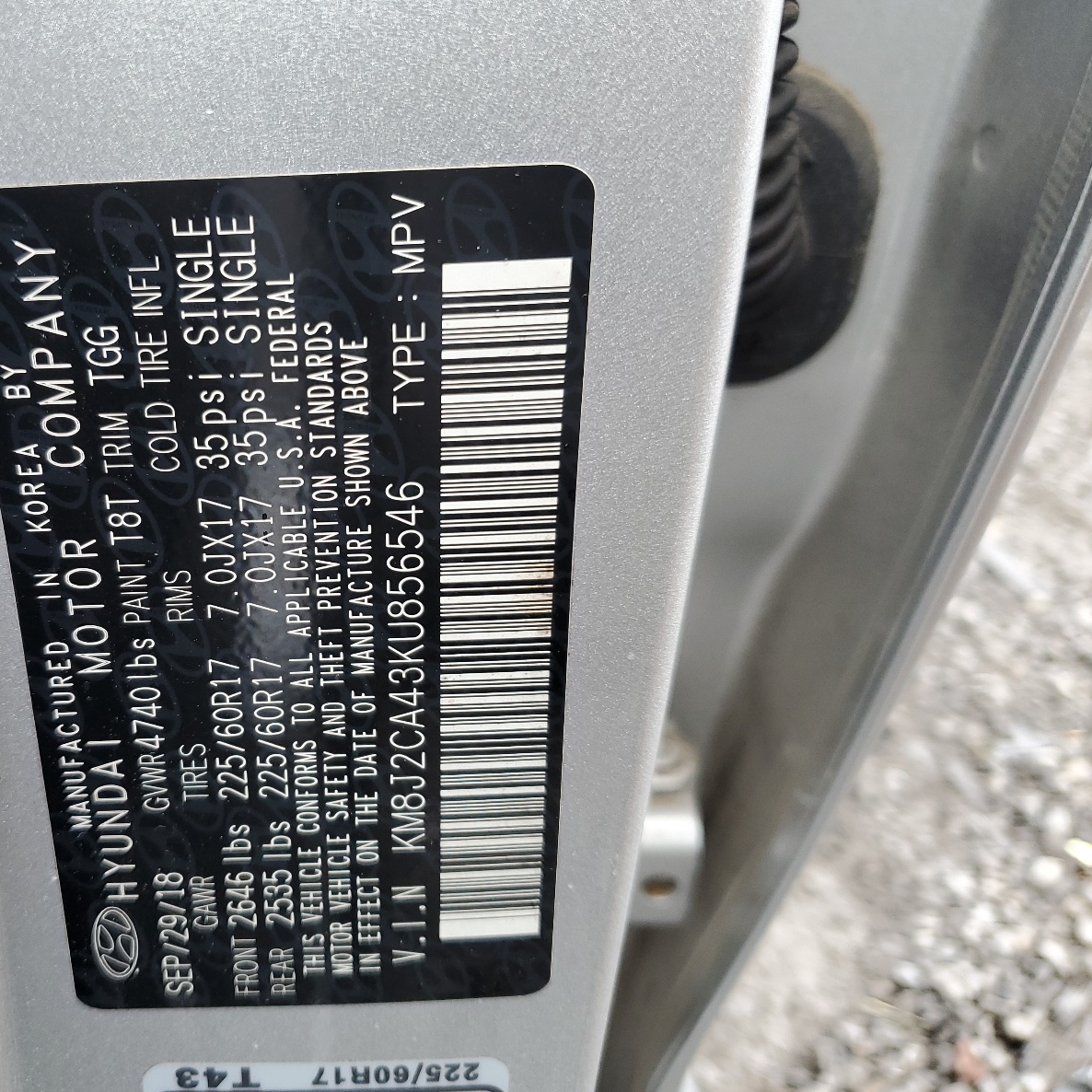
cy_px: 551
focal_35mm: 31
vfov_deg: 52.5
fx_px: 1106
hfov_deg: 51.6
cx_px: 365
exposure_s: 1/120
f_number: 1.5
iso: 56
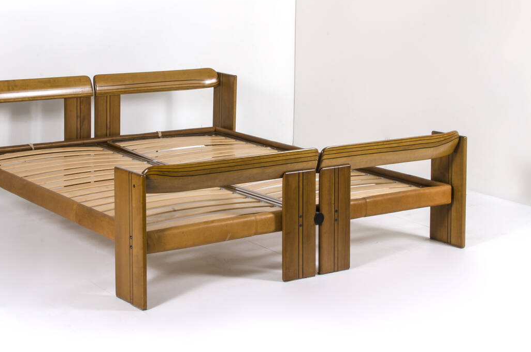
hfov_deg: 28.2
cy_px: 145
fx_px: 1055
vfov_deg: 18.9
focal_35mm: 72
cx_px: 200
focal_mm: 35
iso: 100
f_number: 22
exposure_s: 1/200
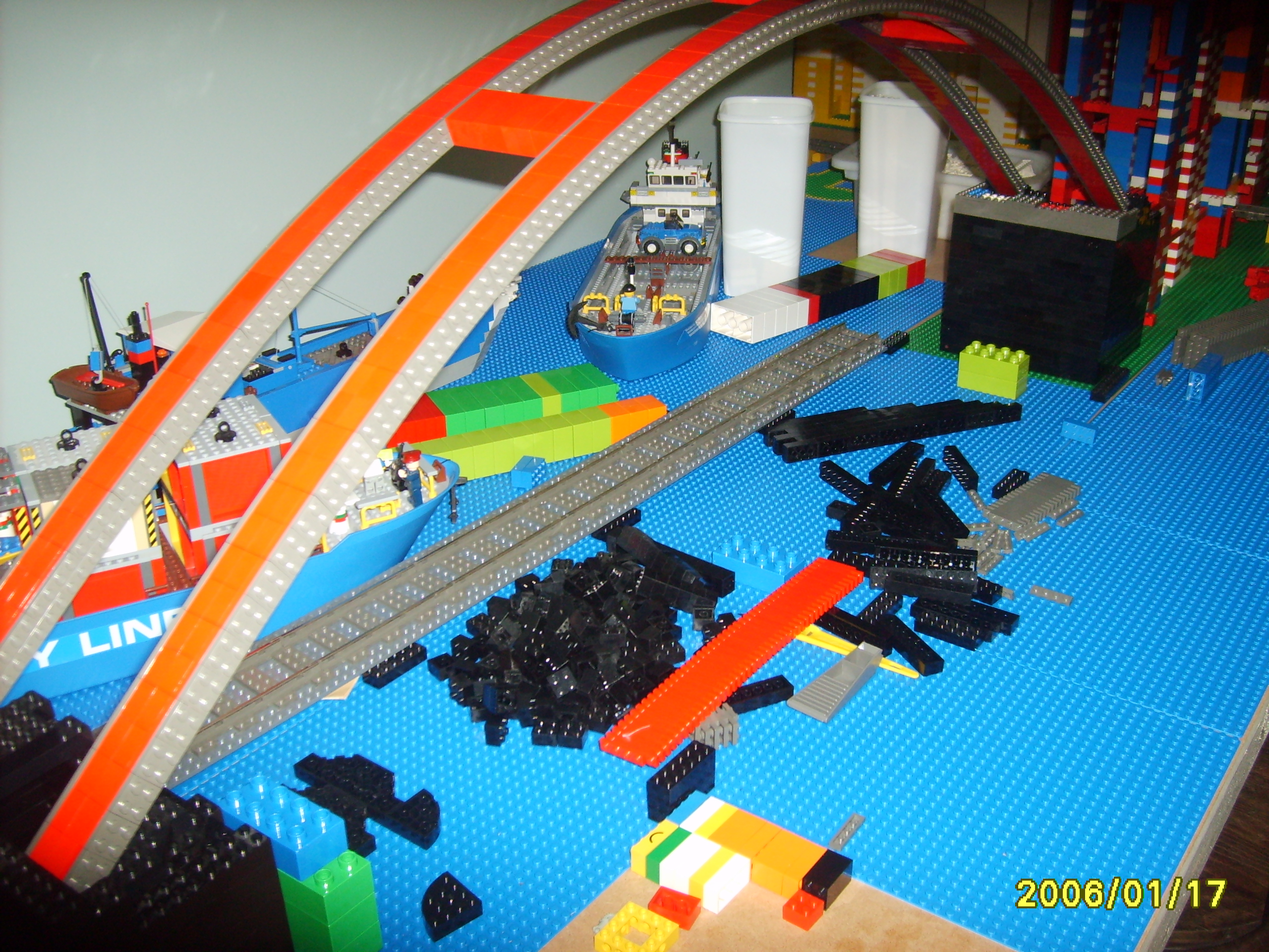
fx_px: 1283
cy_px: 476
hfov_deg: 52.6
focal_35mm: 35
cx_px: 634
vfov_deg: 40.7
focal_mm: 5.8
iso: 100
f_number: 2.8
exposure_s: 1/45
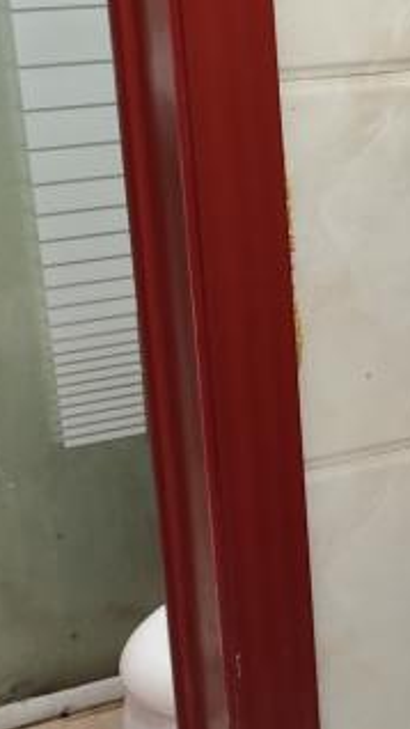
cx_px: 900
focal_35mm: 84
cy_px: 301
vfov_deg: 25.3
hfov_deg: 12.2
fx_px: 1623
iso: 800
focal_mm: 6.14
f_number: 1.65
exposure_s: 1/50
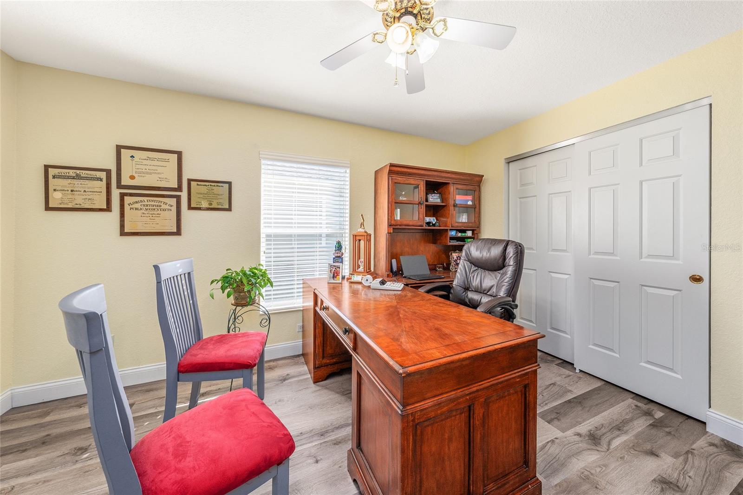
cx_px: 372
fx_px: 248
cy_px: 248
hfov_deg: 112.6
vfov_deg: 90.0
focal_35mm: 12
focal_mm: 12
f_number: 8
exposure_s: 1/20
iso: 160
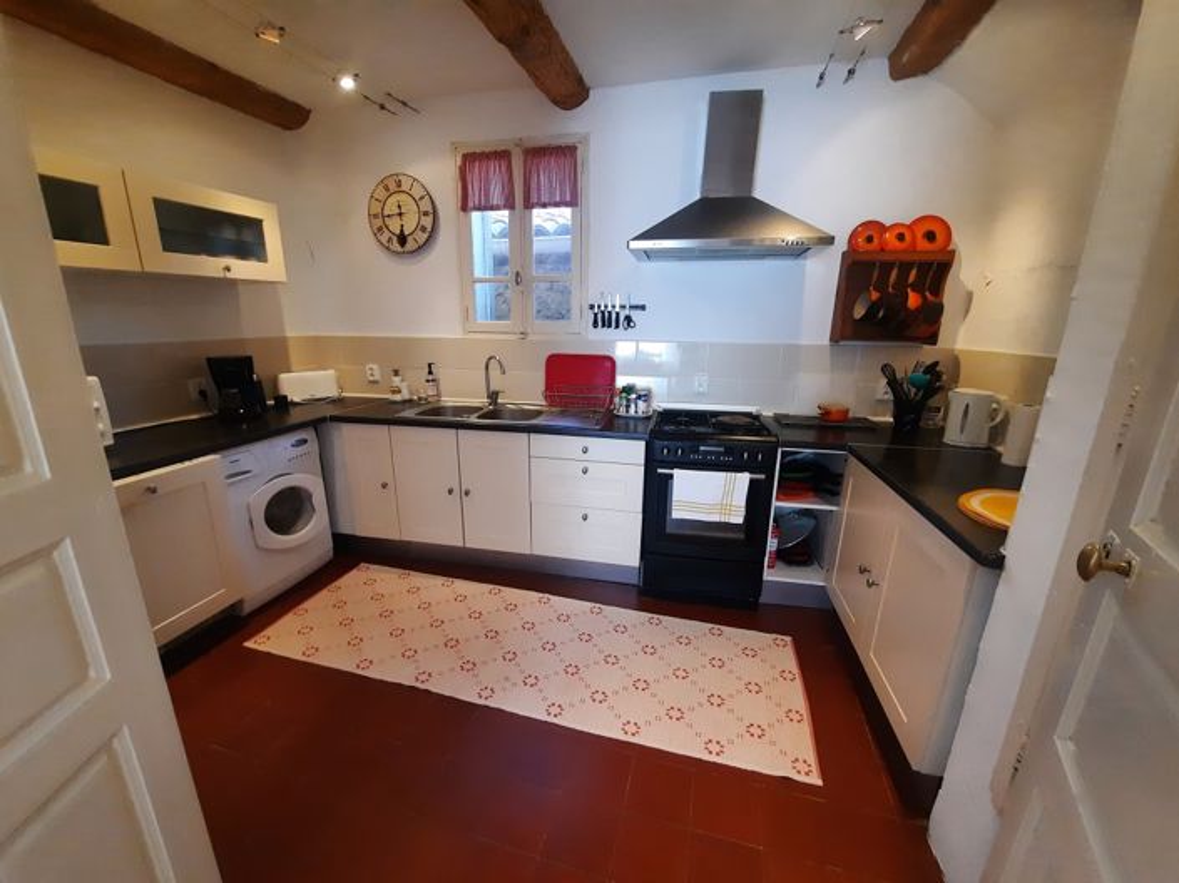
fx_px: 443
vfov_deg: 89.9
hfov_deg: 106.2
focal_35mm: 13
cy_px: 442
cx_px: 590
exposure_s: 1/50
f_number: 2.2
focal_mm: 1.74
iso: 200
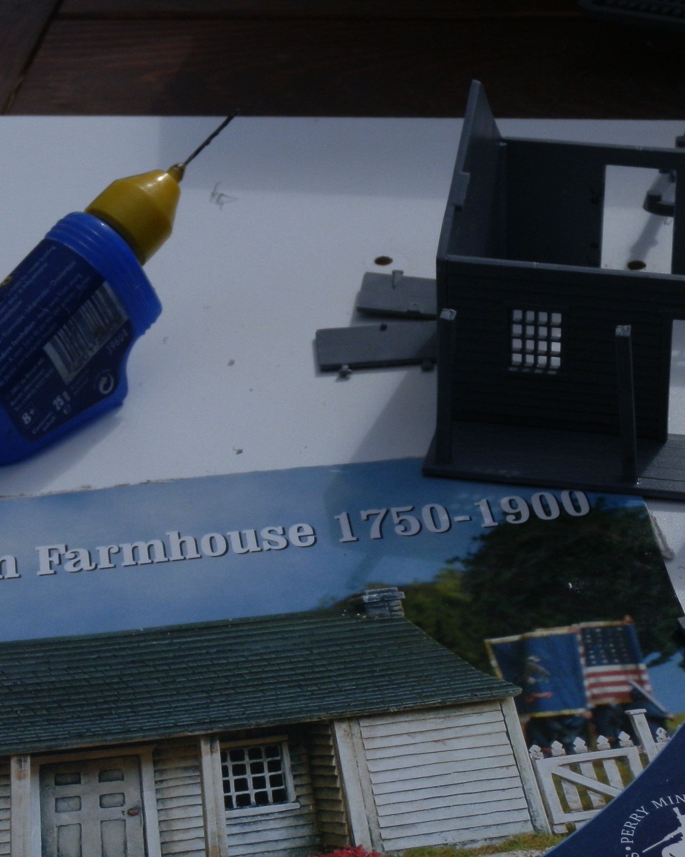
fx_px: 2408
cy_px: 505
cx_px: 270
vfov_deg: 20.1
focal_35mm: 95
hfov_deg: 16.2
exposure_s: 1/250
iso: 100
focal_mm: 10.99
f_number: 11.2
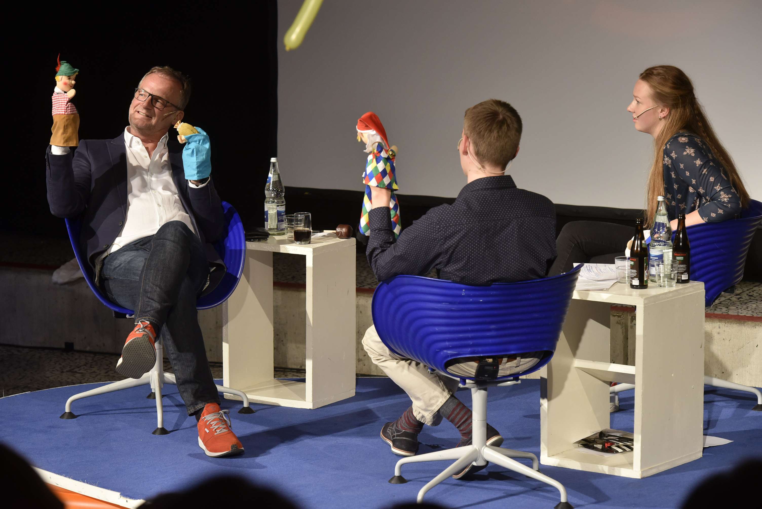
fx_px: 2858
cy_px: 254
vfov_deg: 10.2
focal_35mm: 135
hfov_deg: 15.2
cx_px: 381
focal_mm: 135
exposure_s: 1/80
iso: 2000
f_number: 6.3
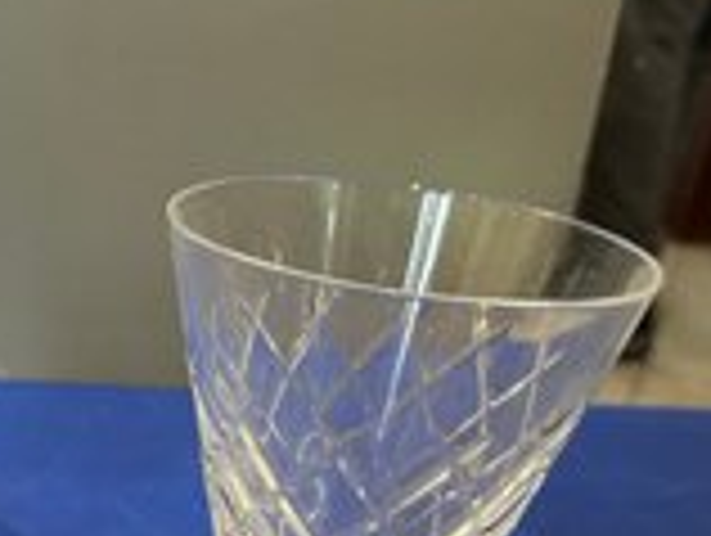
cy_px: 444
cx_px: 97
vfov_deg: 27.4
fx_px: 1070
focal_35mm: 52
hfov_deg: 35.0
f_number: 1.78
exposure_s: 1/60
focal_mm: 6.86
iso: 320
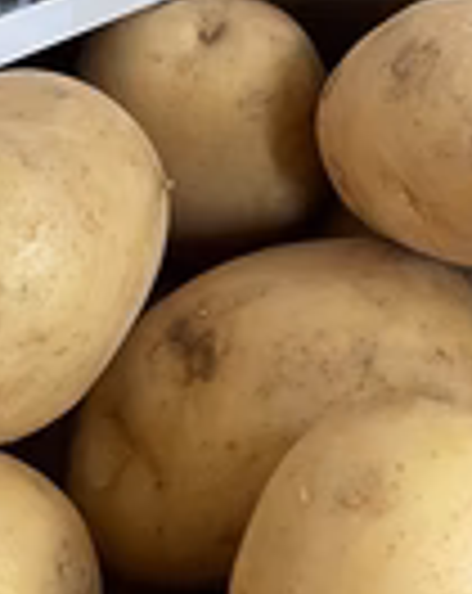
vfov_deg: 24.3
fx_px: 1349
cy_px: 94
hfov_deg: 18.9
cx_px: 548
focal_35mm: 77
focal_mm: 4.2
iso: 125
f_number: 1.6
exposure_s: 1/91
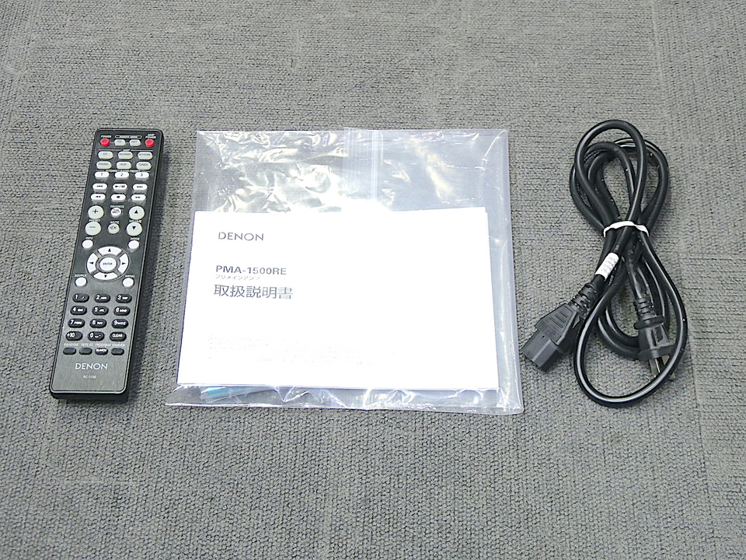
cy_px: 280
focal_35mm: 57
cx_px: 373
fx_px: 1228
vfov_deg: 25.7
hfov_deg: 33.8
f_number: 4.2
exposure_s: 1/10
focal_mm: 10.3
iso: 200
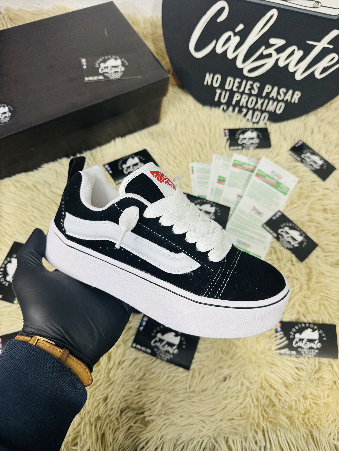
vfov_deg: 71.6
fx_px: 313
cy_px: 226
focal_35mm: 24
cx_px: 170
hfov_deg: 56.8
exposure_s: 1/50
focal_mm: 6.76
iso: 160
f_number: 1.78
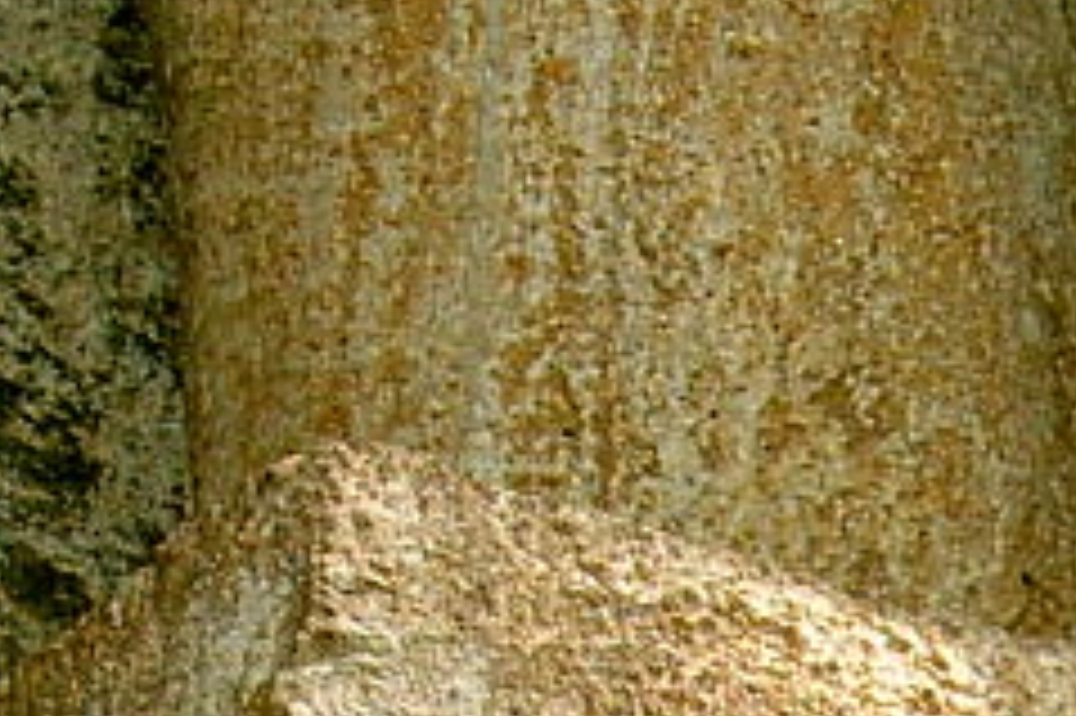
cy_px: 1572
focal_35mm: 313
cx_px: 2278
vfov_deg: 4.3
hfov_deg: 6.4
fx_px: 9348
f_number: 3.8
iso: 50
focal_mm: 9.9
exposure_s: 1/80
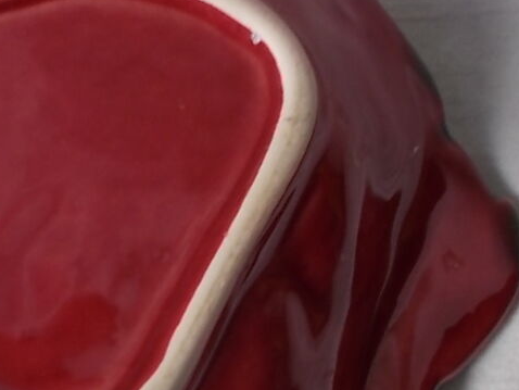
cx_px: 72
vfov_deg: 17.0
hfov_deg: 22.1
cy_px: 211
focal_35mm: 87
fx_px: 1305
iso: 80
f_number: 3.2
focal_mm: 4.6
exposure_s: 1/60
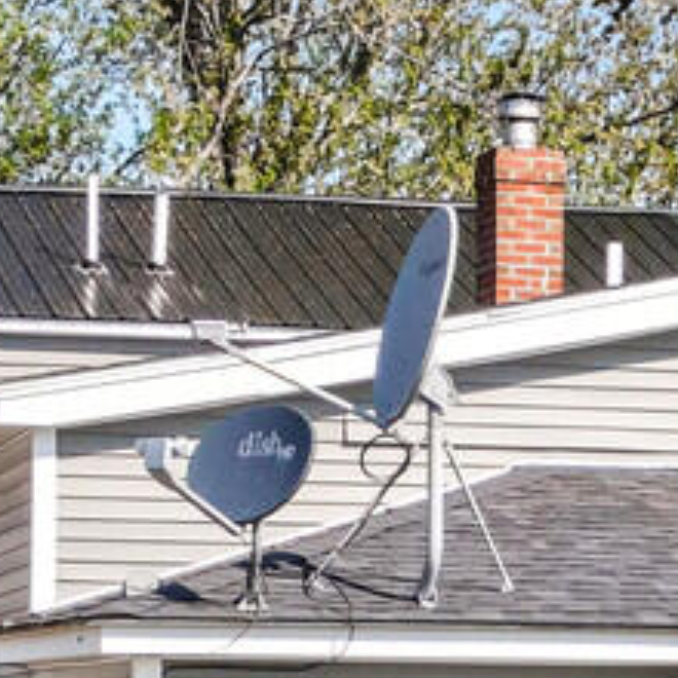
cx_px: 595
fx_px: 3413
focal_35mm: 154
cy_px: 823
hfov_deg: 11.3
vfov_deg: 11.1
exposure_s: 1/800
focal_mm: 4.5
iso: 200
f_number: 2.8
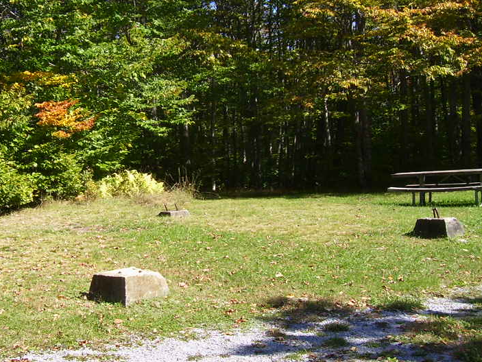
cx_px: 158
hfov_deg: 32.9
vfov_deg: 25.2
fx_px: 808
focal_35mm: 58
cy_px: 160
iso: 80
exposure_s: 1/250
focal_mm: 5.6
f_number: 4.8
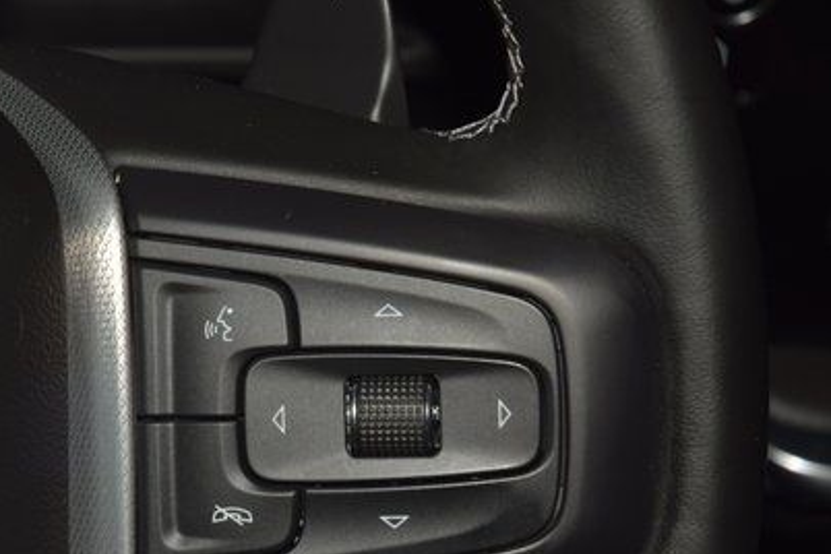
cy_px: 270
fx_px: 3855
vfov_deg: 8.2
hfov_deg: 12.3
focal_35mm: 167
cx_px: 345
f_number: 8
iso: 100
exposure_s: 1/125
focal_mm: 70
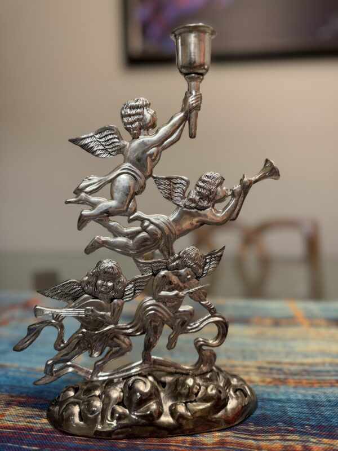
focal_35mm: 24
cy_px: 226
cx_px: 169
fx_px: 312
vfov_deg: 71.6
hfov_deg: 56.8
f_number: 1.78
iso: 320
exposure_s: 1/60
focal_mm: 6.76
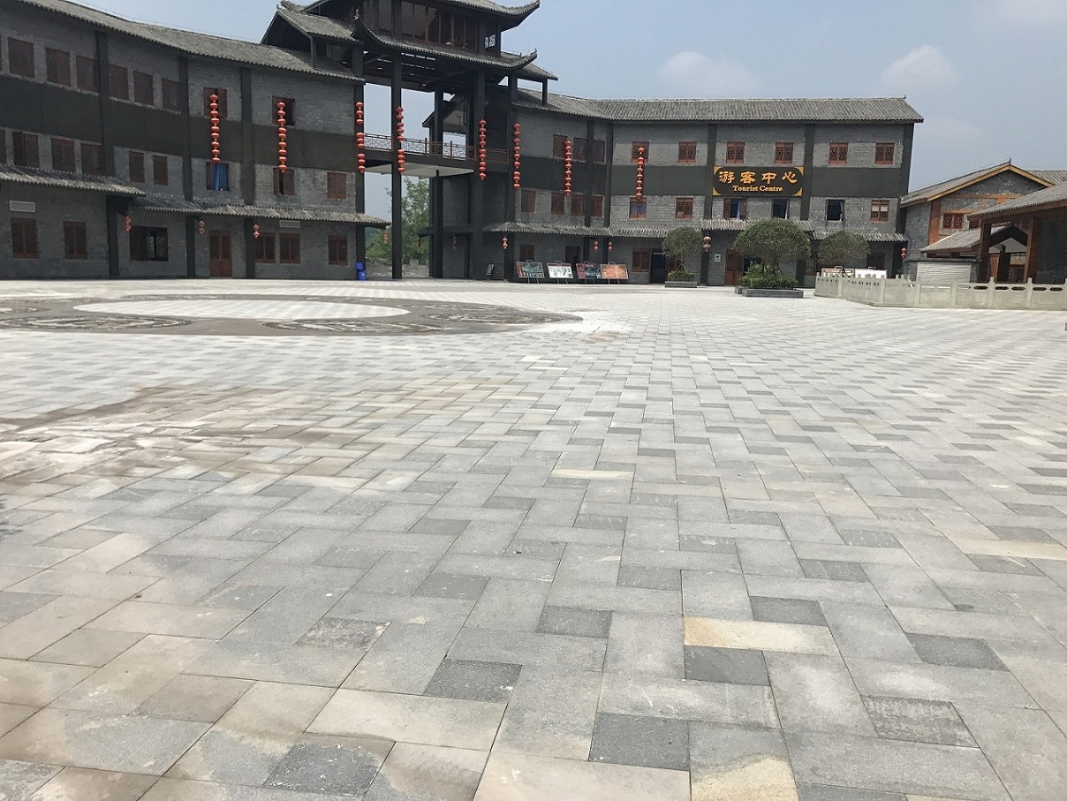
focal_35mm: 28
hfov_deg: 63.4
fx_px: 863
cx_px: 534
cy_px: 400
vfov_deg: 49.8
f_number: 1.8
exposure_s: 1/3425
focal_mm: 3.99
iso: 20
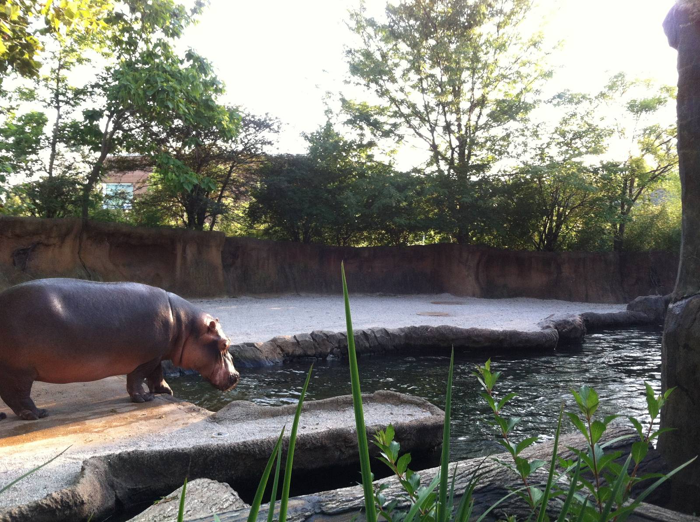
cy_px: 261
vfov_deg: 40.6
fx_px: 707
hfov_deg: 52.7
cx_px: 350
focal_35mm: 35
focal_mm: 3.85
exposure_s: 1/120
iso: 125
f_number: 2.8
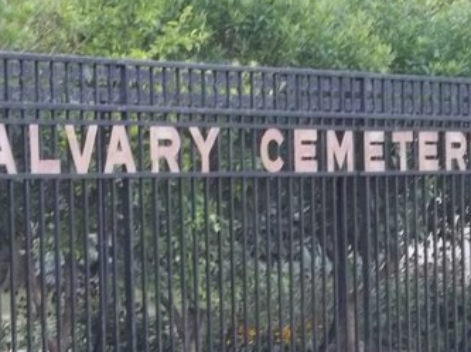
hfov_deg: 10.9
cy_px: 262
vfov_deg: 8.2
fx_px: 2460
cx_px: 182
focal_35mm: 181
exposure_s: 1/80
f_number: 4.5
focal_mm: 15.4
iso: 320
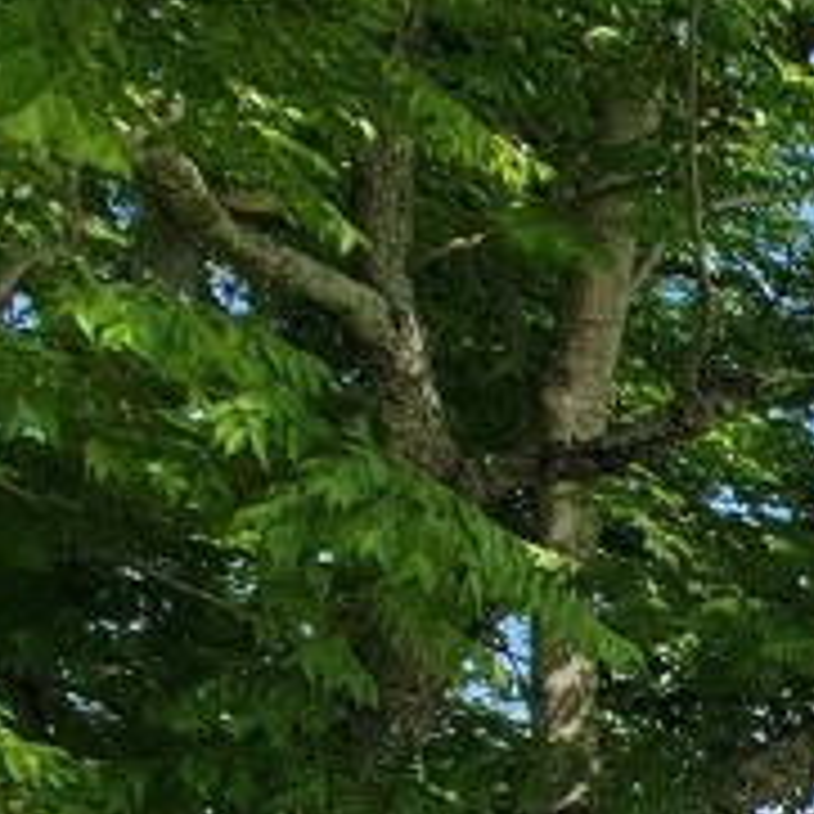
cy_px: 1250
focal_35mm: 65
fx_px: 1729
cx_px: 1889
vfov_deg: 21.7
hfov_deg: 15.7
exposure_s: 1/1011
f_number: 2.2
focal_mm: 2.2
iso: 50
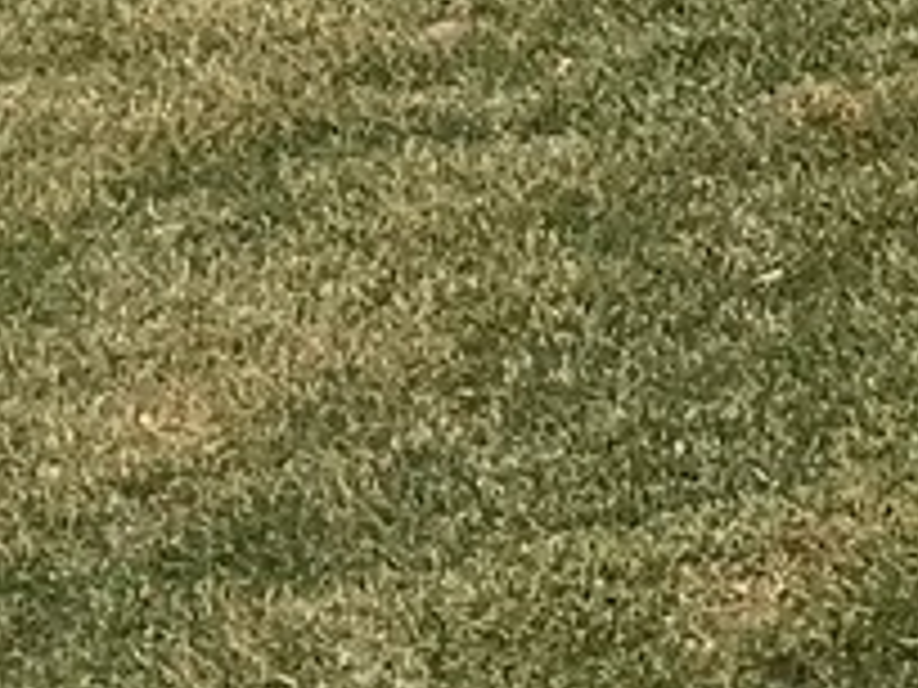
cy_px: -1070
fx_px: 5808
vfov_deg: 6.4
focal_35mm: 219
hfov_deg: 8.8
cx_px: 1314
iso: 25
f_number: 2.4
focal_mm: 3.3
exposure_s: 1/662
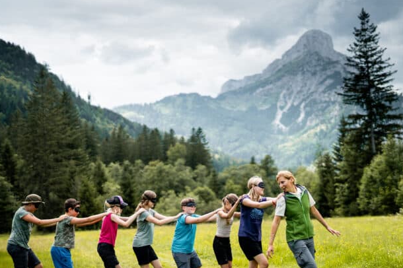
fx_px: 705
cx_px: 239
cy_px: 166
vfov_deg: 21.5
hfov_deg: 31.8
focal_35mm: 63
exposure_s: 1/4000
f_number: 1.4
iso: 80
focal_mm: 50
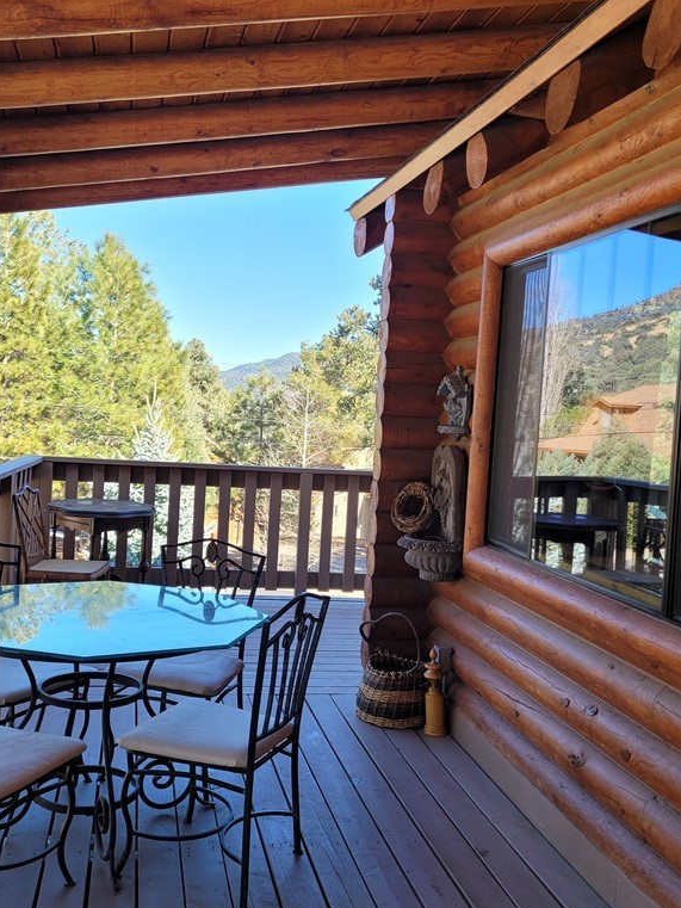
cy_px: 438
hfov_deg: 40.5
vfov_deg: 52.6
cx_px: 262
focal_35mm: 35
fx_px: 918
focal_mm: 5.4
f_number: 1.8
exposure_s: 1/296
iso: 40
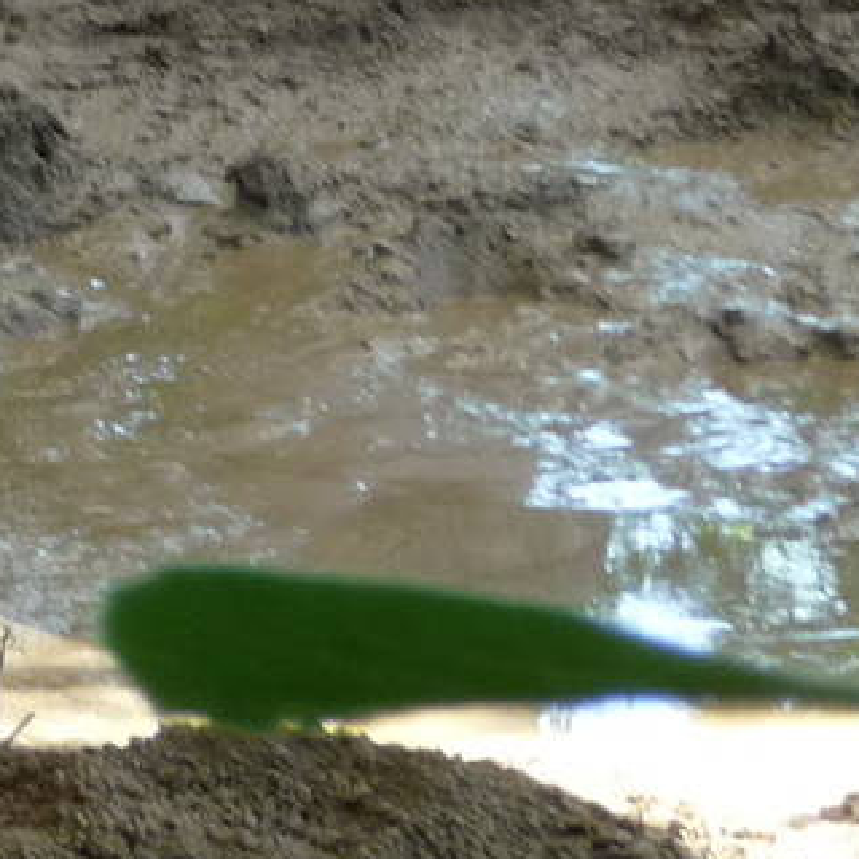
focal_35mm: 495
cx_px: -1168
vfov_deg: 3.5
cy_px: -161
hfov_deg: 3.5
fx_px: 13897
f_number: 4.7
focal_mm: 19.1
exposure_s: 1/50
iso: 160
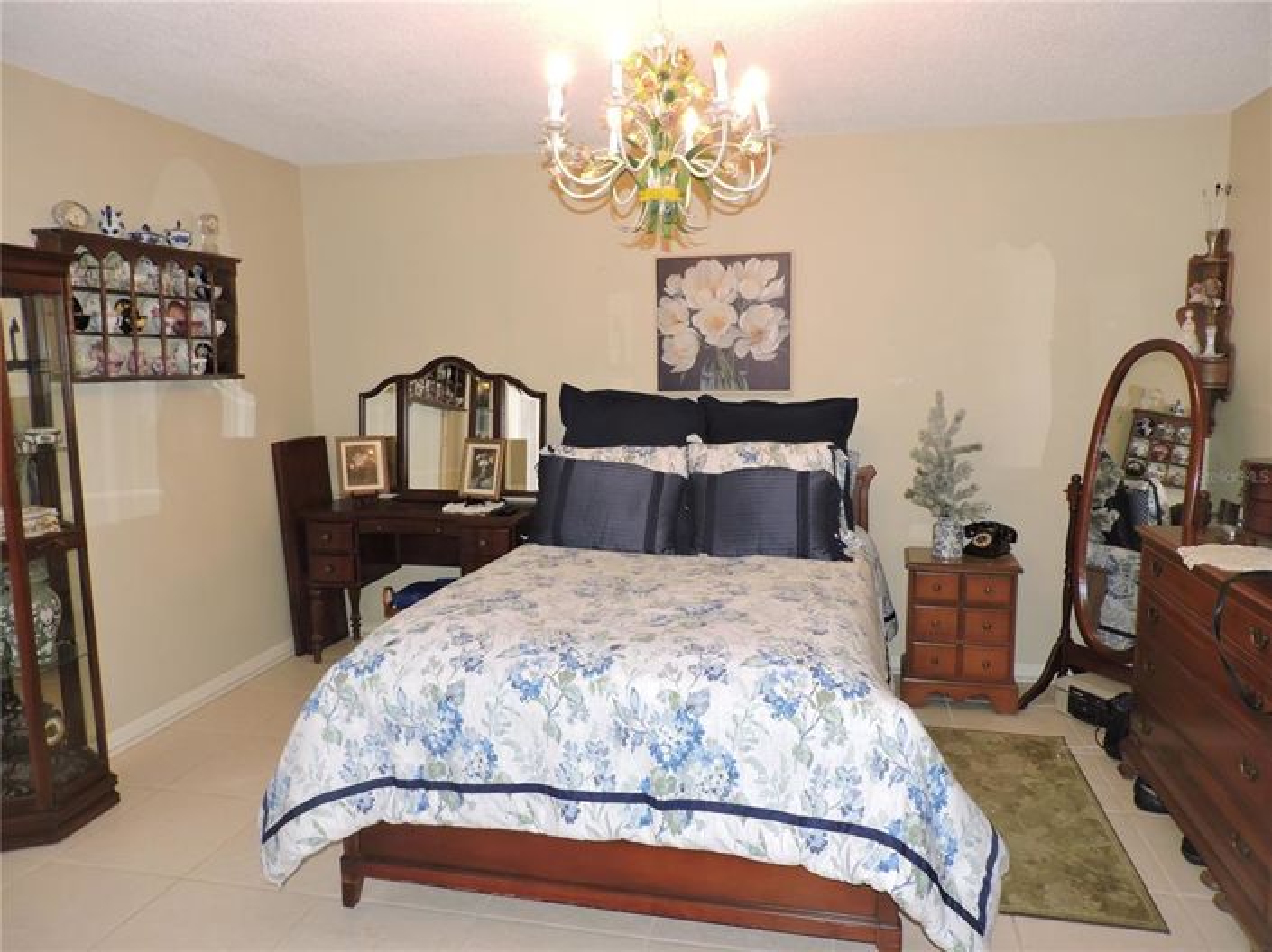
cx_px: 636
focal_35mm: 24
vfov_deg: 56.8
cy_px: 476
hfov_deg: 71.6
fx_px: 881
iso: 200
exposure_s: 1/30
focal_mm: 4.3
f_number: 3
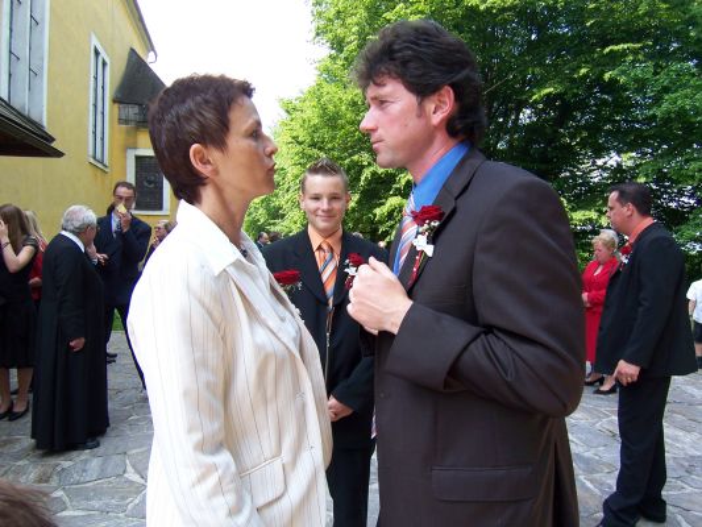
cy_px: 264
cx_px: 351
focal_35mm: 23
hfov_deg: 73.9
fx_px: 467
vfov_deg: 58.9
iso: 64
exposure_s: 1/160
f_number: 2.8
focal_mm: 3.8
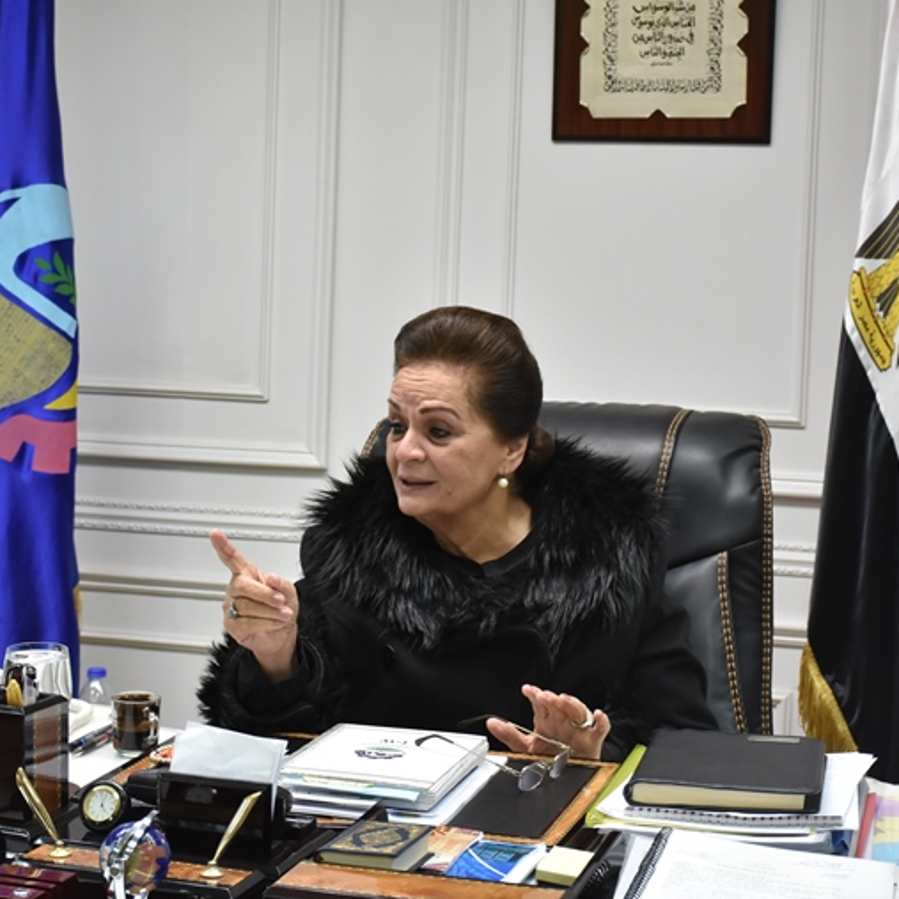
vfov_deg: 25.5
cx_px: 415
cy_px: 447
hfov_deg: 25.5
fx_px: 1988
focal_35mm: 68
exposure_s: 1/125
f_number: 5.6
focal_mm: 35
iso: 800
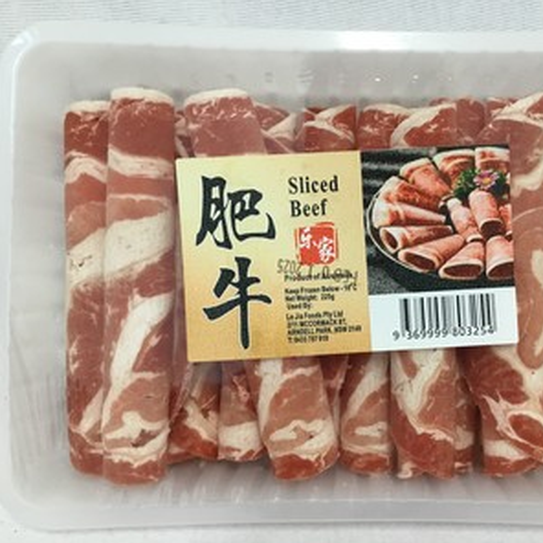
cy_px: 270
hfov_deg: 44.5
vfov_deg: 44.9
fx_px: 657
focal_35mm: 37
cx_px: 349
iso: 100
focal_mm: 3.3
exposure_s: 1/33
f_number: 2.4
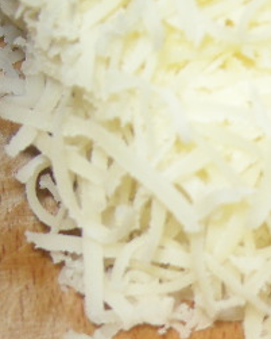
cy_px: 321
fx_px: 1743
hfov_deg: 8.7
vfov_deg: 11.0
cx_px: 364
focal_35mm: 174
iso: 64
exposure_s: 1/60
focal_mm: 7.5
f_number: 2.7
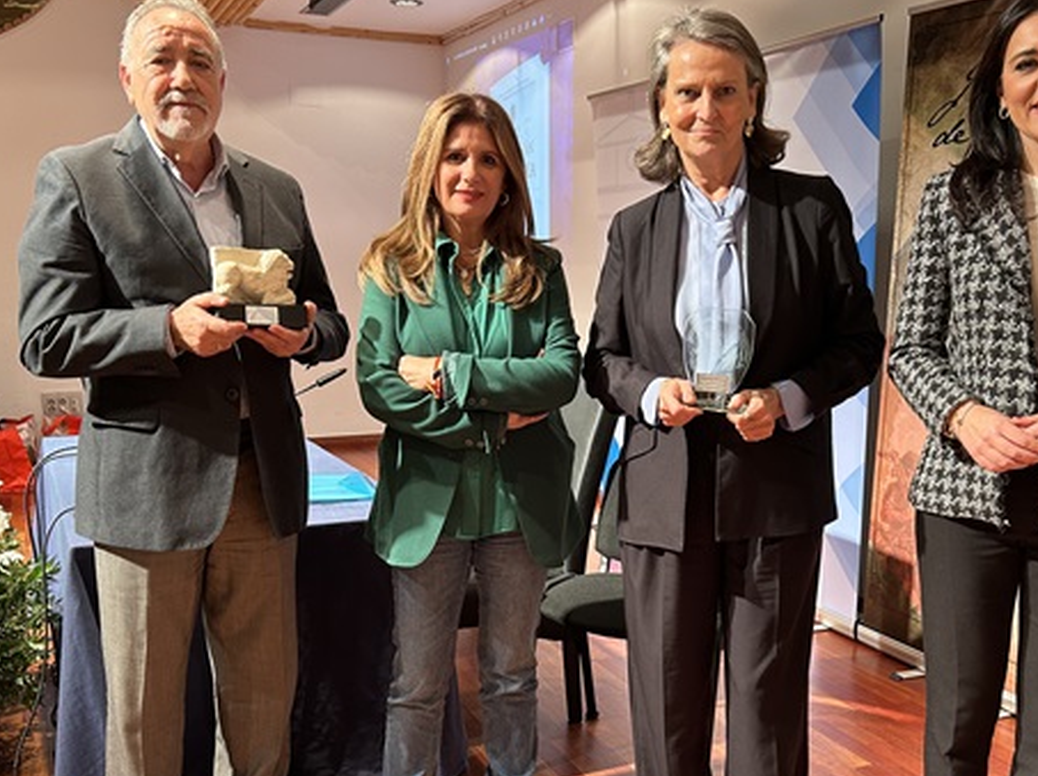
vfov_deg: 38.4
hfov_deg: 50.1
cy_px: 484
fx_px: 1109
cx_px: 559
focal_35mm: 37
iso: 125
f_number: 1.5
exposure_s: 1/50
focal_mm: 5.7
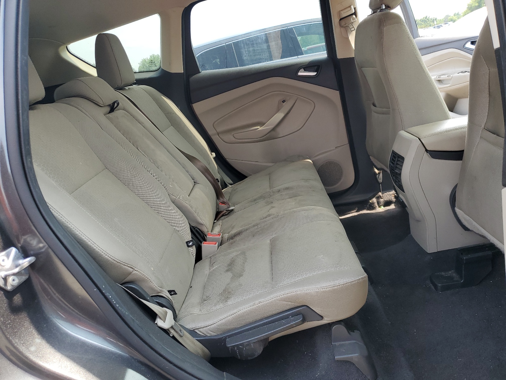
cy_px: 190
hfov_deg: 67.3
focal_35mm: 26
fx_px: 380
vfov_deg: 53.1
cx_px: 253
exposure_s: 1/323
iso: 50
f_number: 1.5
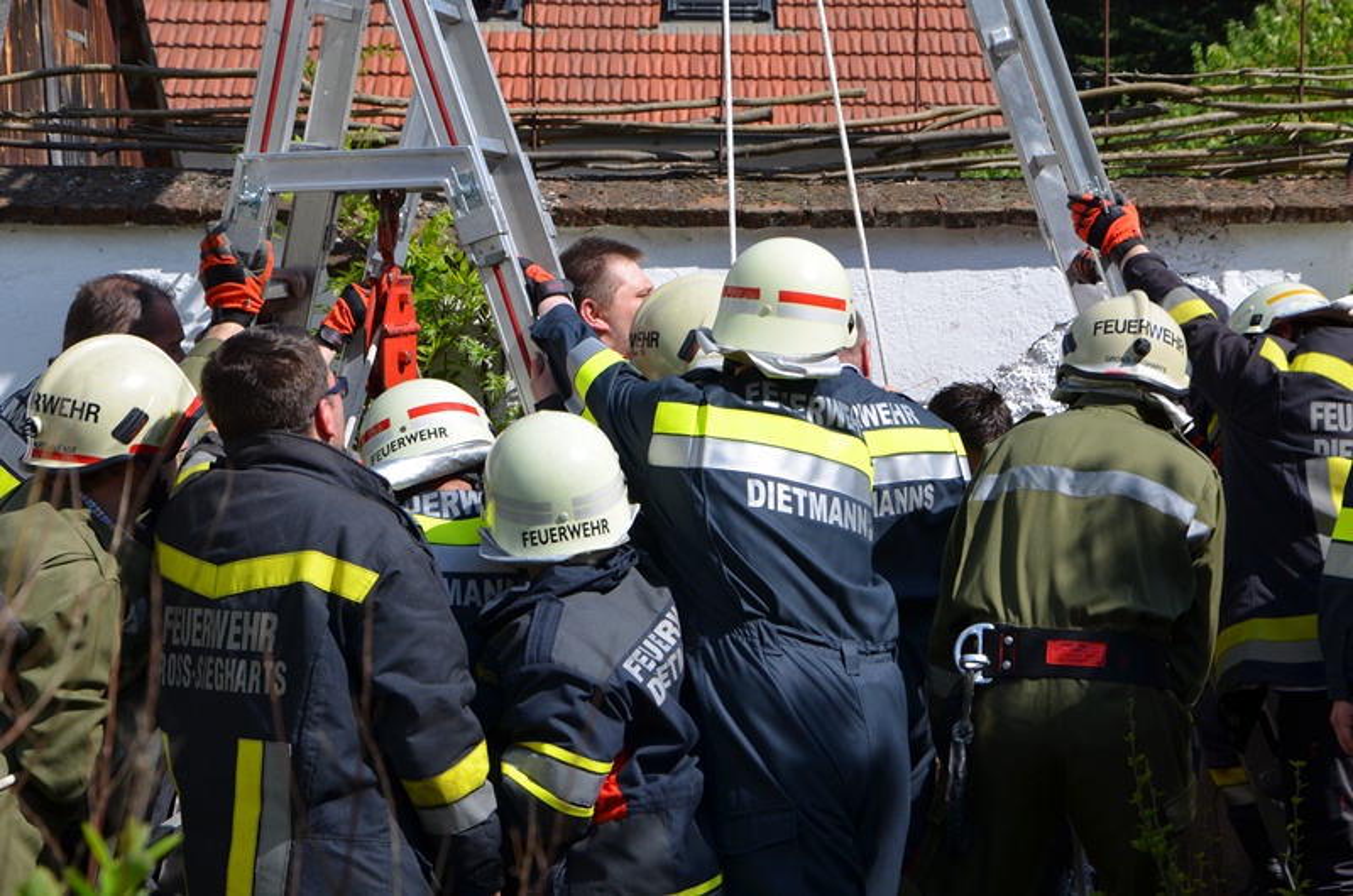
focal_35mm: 63
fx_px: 2363
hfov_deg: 32.0
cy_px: 448
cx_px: 676
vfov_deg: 21.5
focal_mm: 42
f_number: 8
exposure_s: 1/320
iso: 100
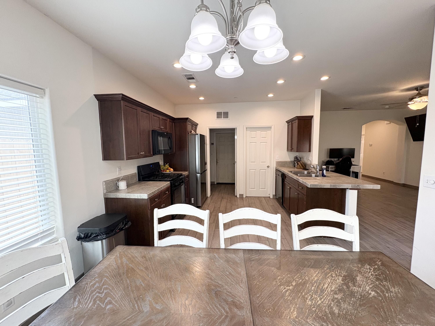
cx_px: 218
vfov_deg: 85.7
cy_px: 163
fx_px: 176
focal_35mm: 14
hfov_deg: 102.1
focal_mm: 2.22
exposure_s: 1/120
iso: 160
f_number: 2.2
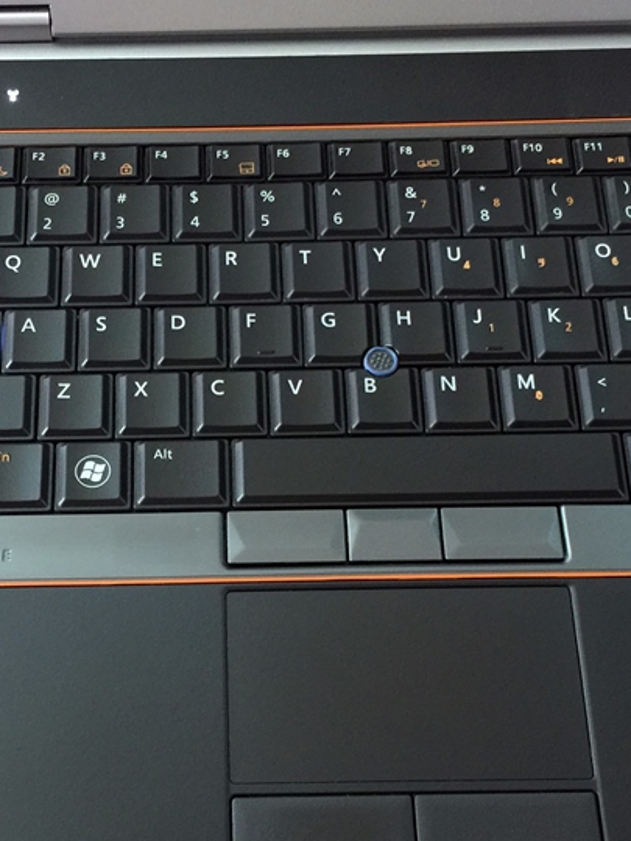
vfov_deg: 43.9
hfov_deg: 33.4
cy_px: 419
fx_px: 1045
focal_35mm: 43
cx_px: 240
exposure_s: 1/10
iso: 100
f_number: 2.2
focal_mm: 4.15
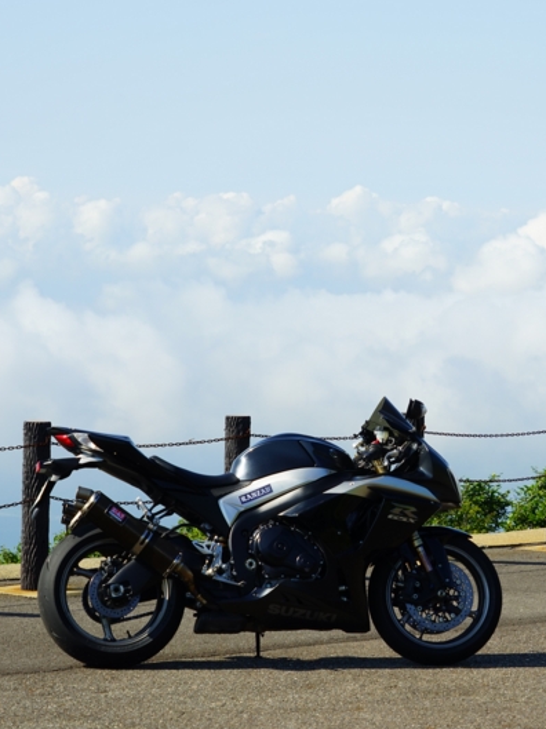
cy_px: 365
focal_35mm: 131
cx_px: 429
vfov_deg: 15.1
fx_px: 2758
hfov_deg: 11.3
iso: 100
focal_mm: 90
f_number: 9
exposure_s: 1/160
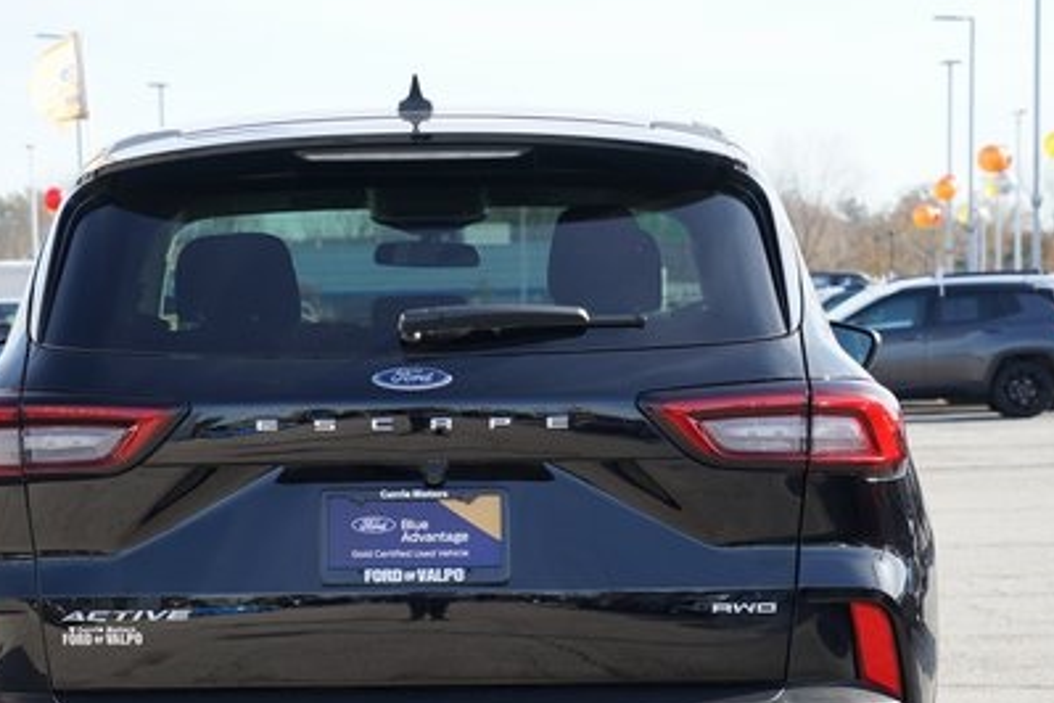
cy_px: 522
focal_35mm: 114
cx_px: 407
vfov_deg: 12.0
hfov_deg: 17.9
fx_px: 3337
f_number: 7.1
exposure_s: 1/125
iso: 100
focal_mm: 71
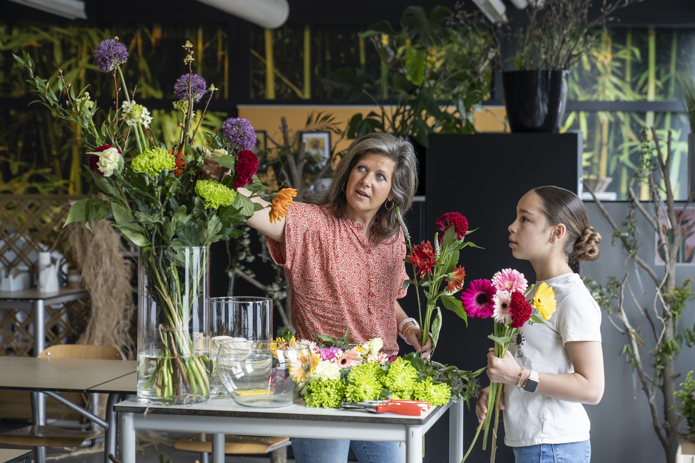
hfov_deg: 29.7
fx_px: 1313
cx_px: 348
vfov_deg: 20.0
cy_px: 232
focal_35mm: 68
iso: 400
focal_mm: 68
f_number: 3.5
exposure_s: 1/250
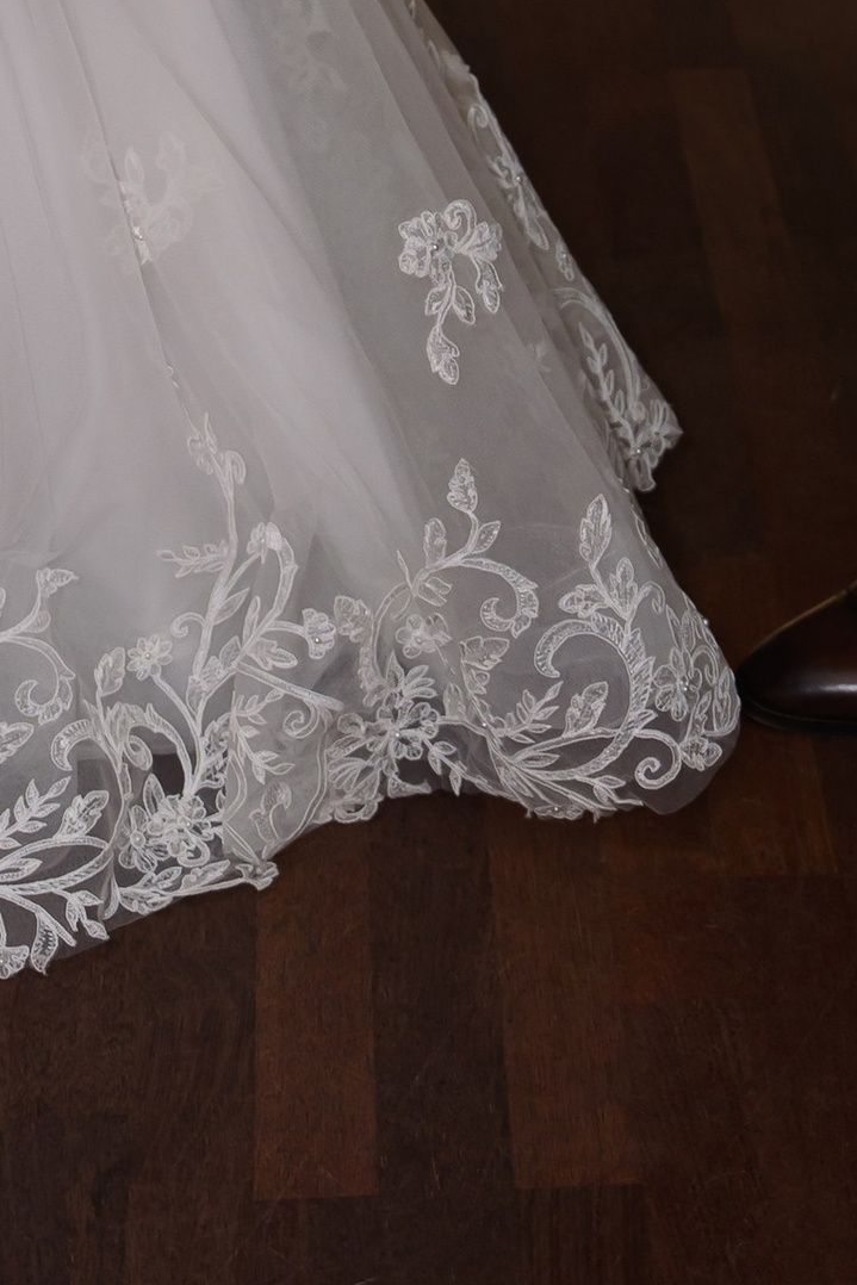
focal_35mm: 114
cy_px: -880
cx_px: 267
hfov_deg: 12.0
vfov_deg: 15.8
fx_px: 4069
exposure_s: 1/400
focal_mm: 32
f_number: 2.8
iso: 320
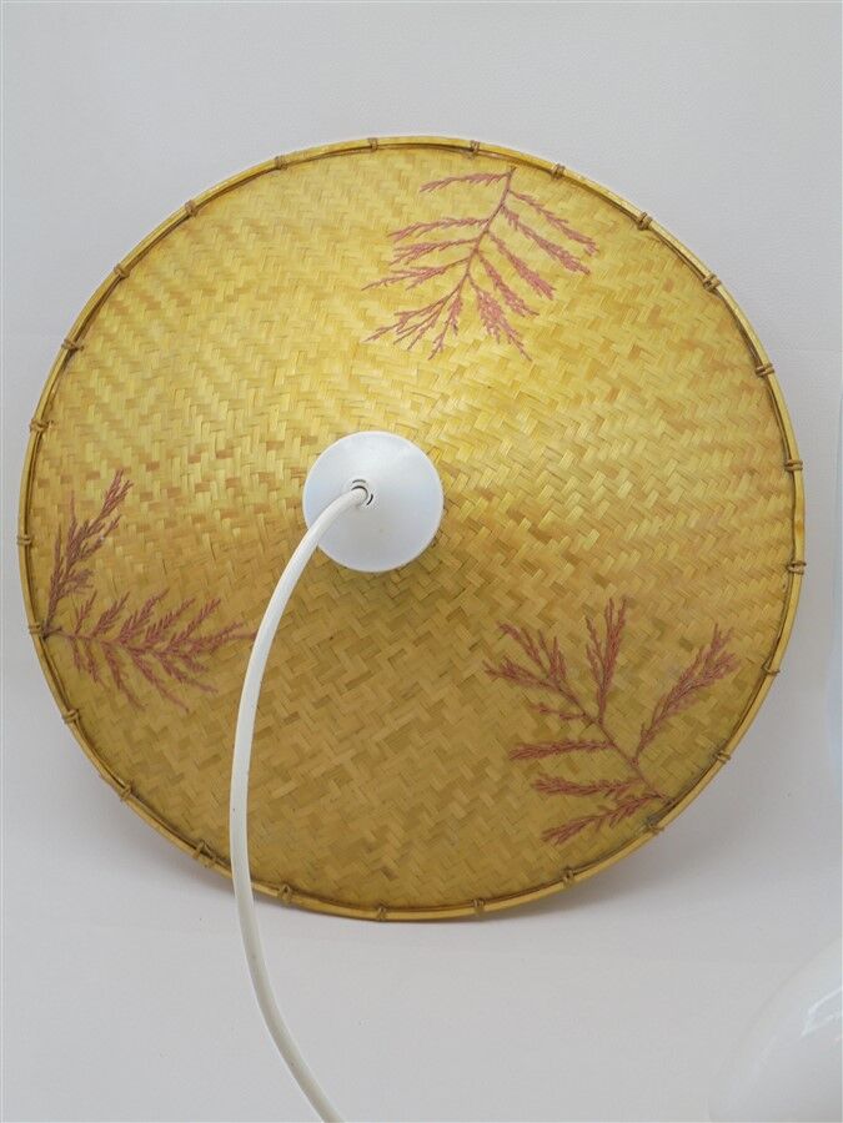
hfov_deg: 33.6
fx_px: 1396
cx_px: 422
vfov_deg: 43.9
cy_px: 562
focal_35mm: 43
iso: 100
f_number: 4.5
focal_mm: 7.8
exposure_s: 1/40
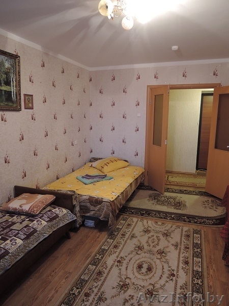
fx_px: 212
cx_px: 114
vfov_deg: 71.6
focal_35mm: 24
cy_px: 153
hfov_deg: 56.8
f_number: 2.8
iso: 400
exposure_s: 1/13
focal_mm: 5.1
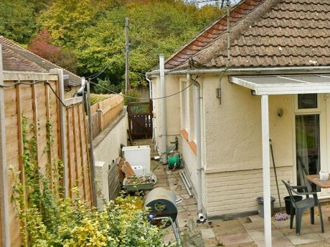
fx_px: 429
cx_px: 351
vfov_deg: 32.0
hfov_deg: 36.5
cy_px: 93
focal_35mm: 45
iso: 500
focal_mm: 14
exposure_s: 1/320
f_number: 9
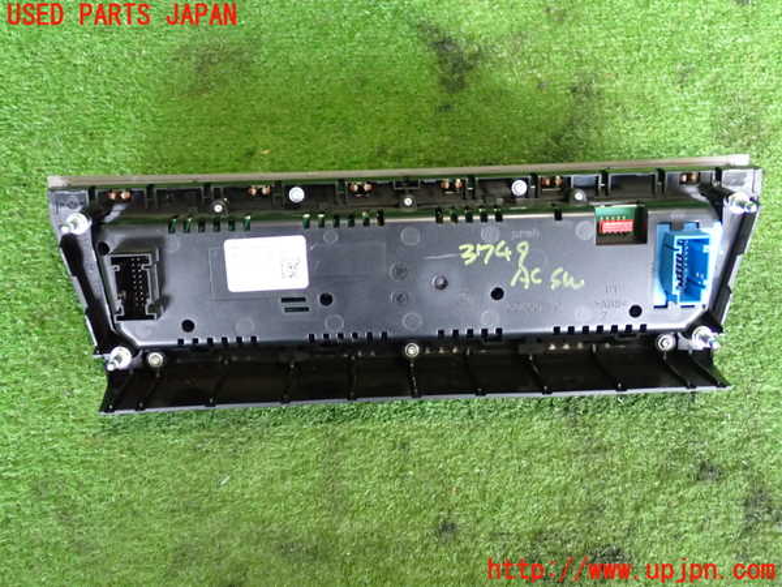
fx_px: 858
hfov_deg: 49.0
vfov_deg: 37.7
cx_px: 391
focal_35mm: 38
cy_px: 294
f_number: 2.7
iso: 800
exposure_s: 1/25
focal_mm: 6.83
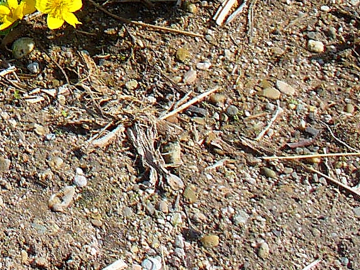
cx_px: -262
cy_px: -229
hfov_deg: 12.3
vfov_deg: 9.4
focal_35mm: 149
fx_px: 1550
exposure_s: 1/250
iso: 64
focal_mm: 6.1
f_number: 5.6
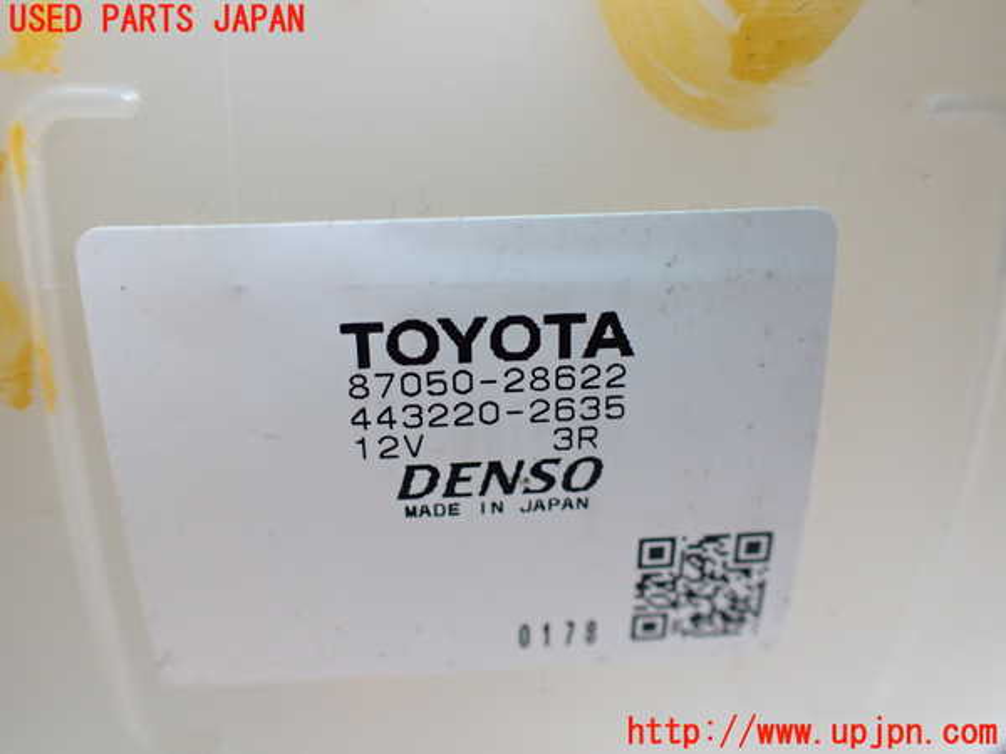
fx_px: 872
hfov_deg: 60.0
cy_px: 377
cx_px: 503
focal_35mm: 30
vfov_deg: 46.8
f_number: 2.3
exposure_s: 1/125
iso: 400
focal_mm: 5.4
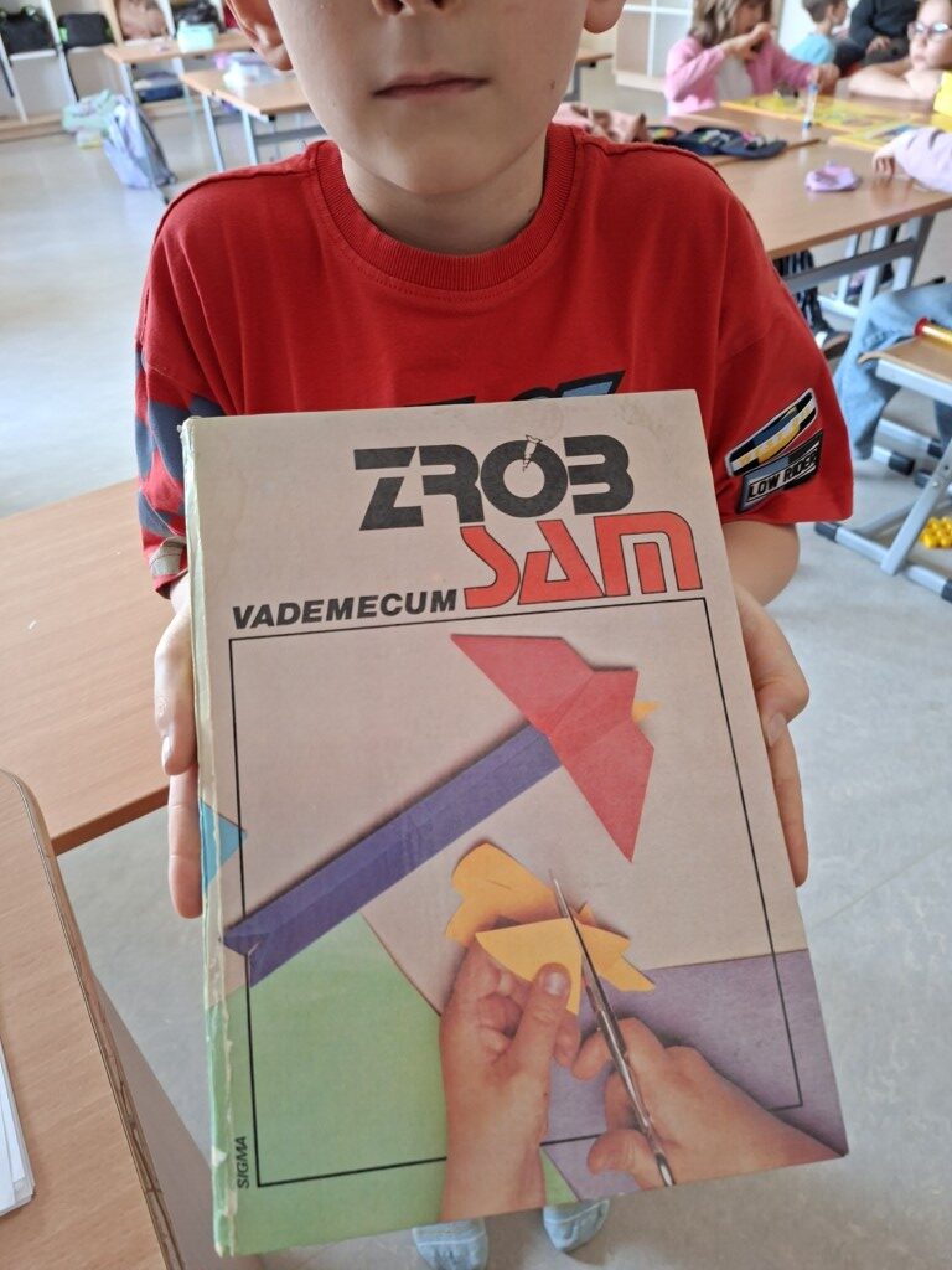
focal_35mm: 23
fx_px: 843
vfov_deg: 73.9
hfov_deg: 58.9
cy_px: 635
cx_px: 476
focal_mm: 5.54
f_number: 1.8
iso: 320
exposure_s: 1/50
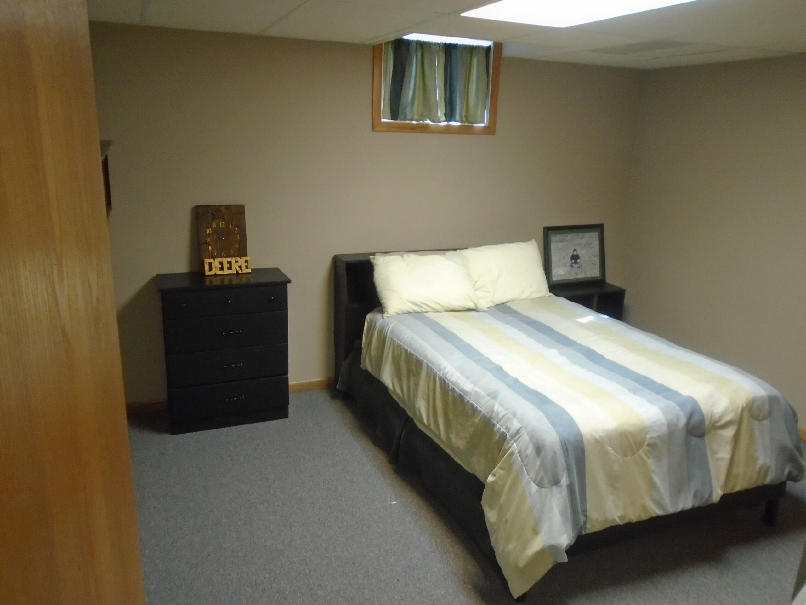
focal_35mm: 26
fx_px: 605
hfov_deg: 67.3
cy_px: 302
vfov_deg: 53.1
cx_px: 403
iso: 400
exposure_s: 1/30
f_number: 3.2
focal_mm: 4.6
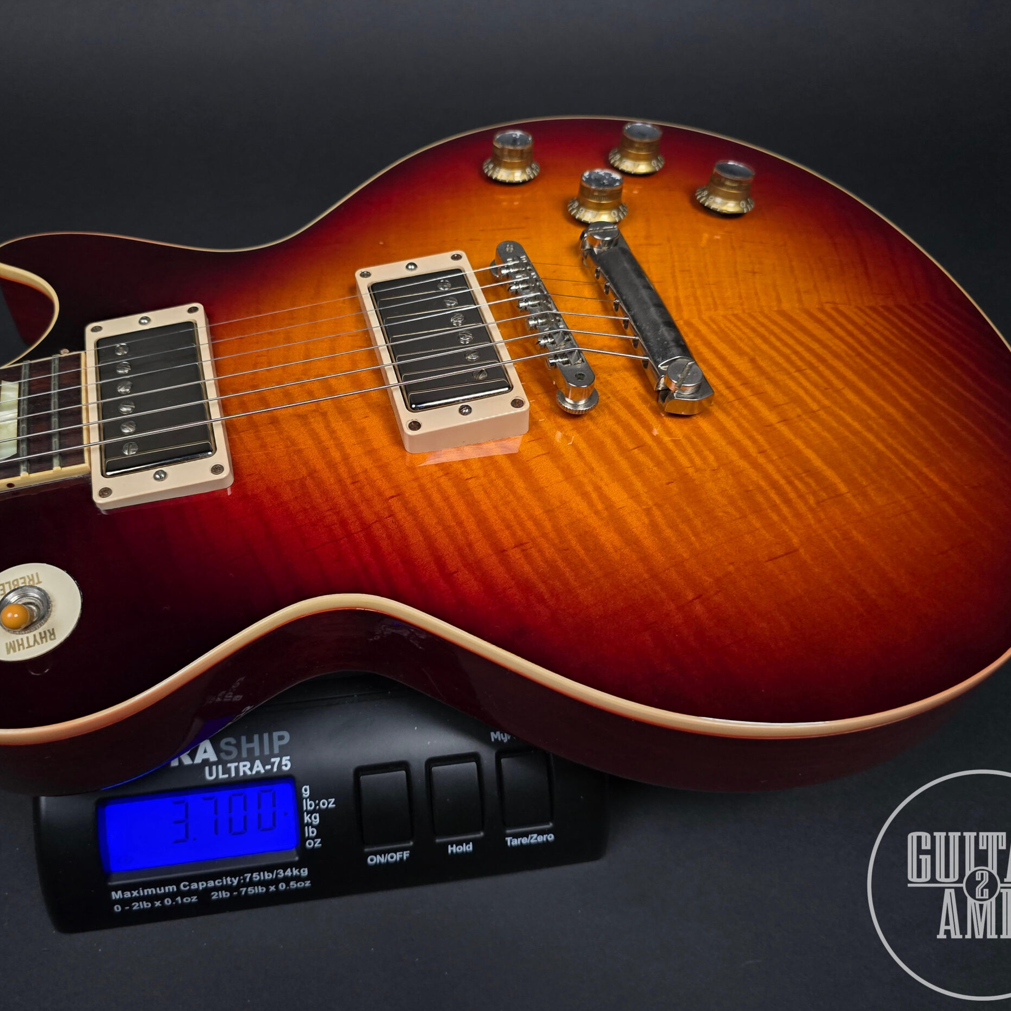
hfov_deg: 57.0
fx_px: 925
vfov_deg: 57.3
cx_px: 421
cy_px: 499
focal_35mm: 28
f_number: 1.7
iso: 800
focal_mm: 6.3
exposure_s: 1/120
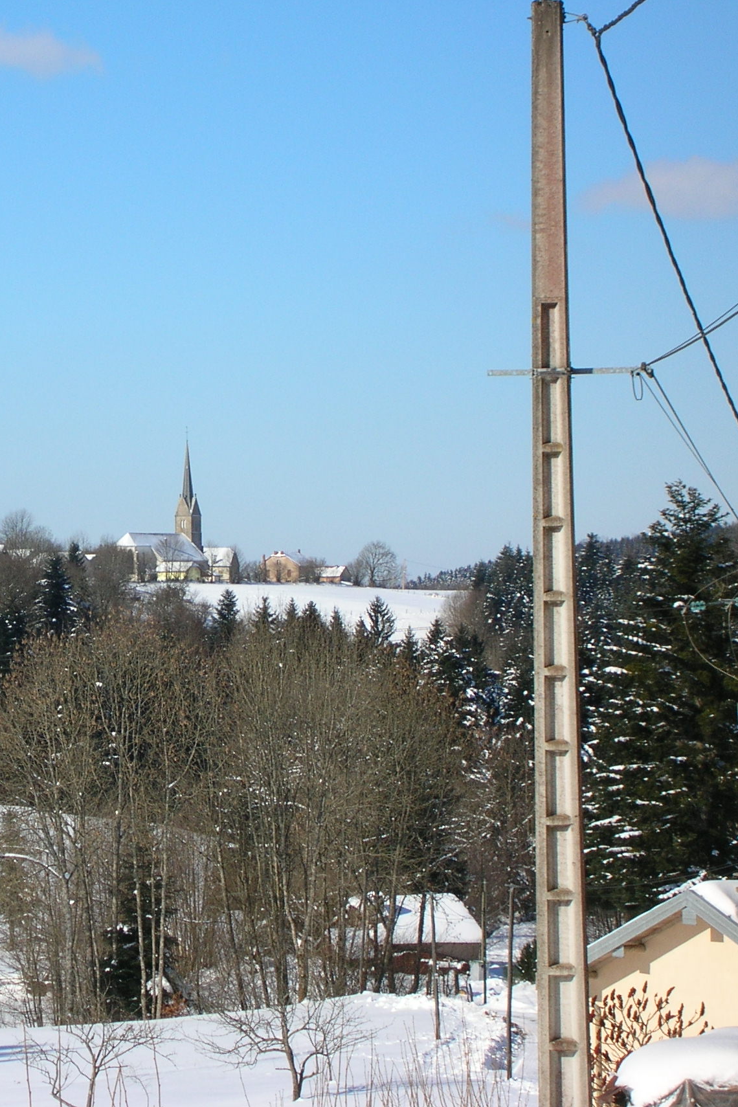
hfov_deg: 9.3
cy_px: 554
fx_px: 4489
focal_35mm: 146
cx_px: 1
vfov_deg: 14.1
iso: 50
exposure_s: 1/515
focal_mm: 17.4
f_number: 4.9
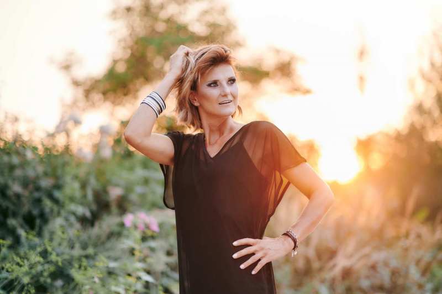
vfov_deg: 16.0
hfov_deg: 23.9
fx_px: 1043
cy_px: 147
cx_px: 221
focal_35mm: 85
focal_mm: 85
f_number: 1.4
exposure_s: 1/200
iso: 320
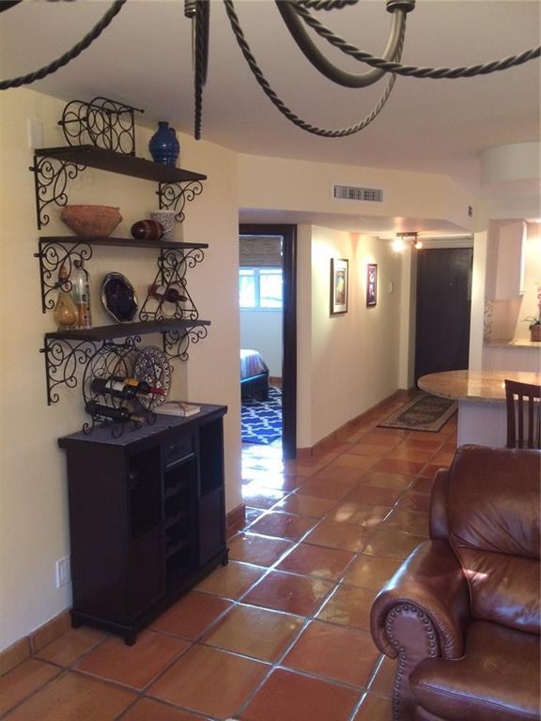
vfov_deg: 60.0
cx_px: 270
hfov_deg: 46.8
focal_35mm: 30
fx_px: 625
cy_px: 360
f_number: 2.2
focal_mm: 4.12
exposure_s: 1/30
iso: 250
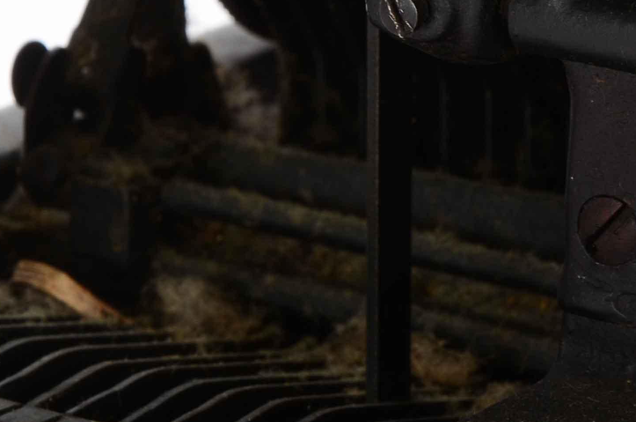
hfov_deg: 3.8
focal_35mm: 537
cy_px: 259
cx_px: 803
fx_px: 9463
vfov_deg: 2.6
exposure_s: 1/160
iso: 200
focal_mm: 105
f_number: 14
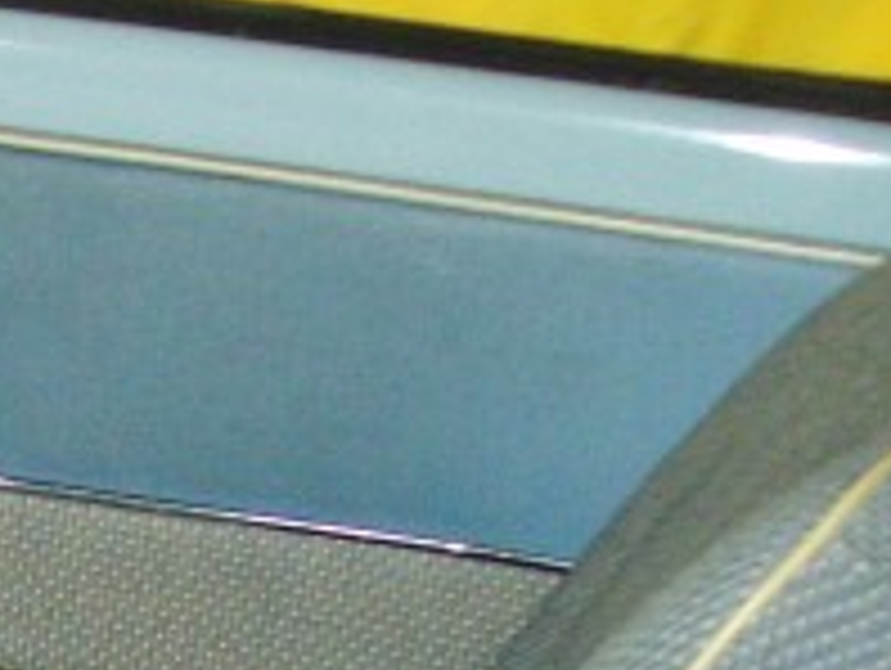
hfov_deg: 9.8
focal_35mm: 186
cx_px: -958
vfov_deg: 7.5
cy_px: 1601
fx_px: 4793
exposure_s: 1/50
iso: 160
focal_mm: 6
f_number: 2.7
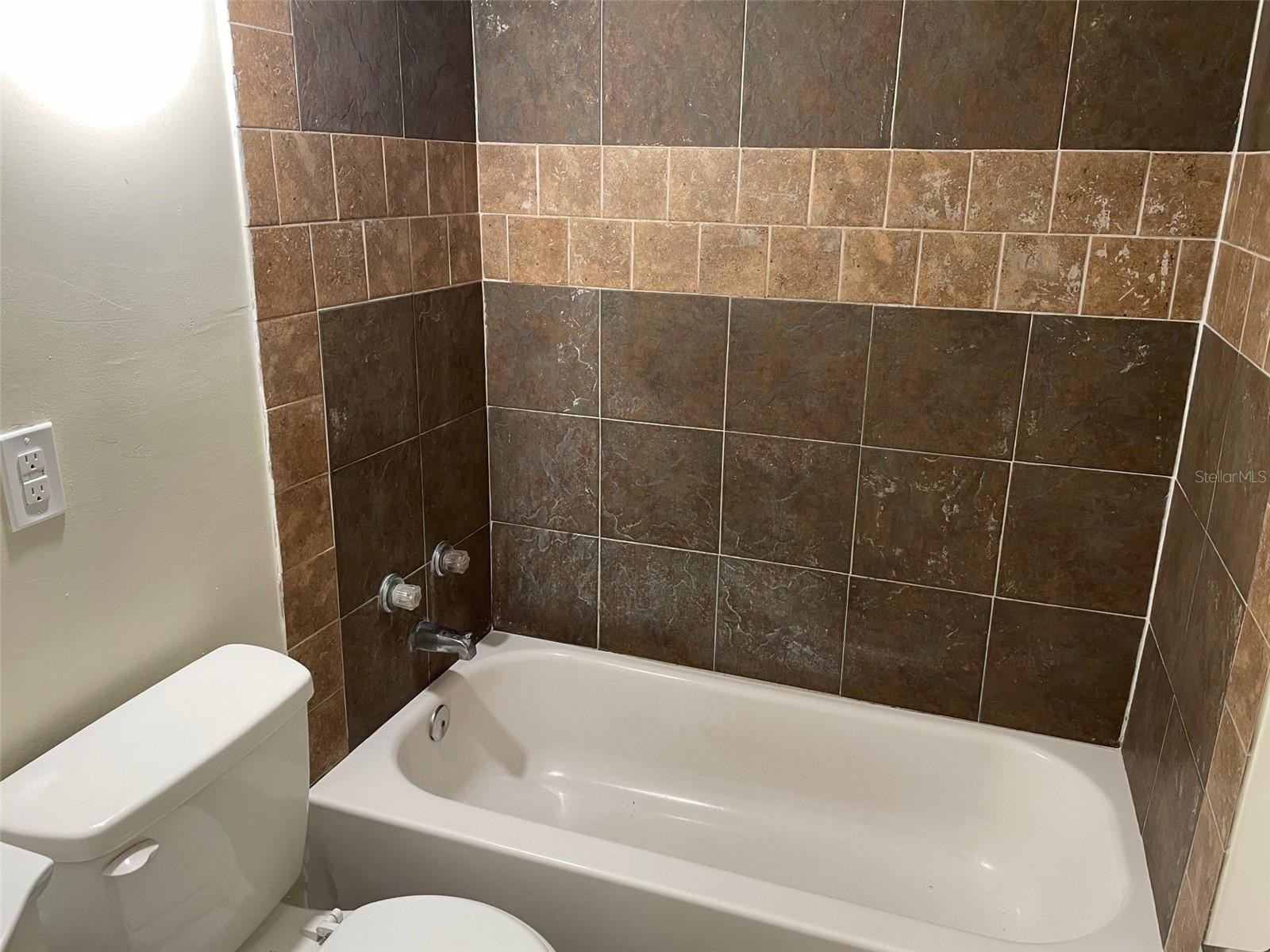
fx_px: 954
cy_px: 476
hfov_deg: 67.3
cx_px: 635
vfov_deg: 53.1
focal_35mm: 26
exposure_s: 1/60
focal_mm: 4.2
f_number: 1.6
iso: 200
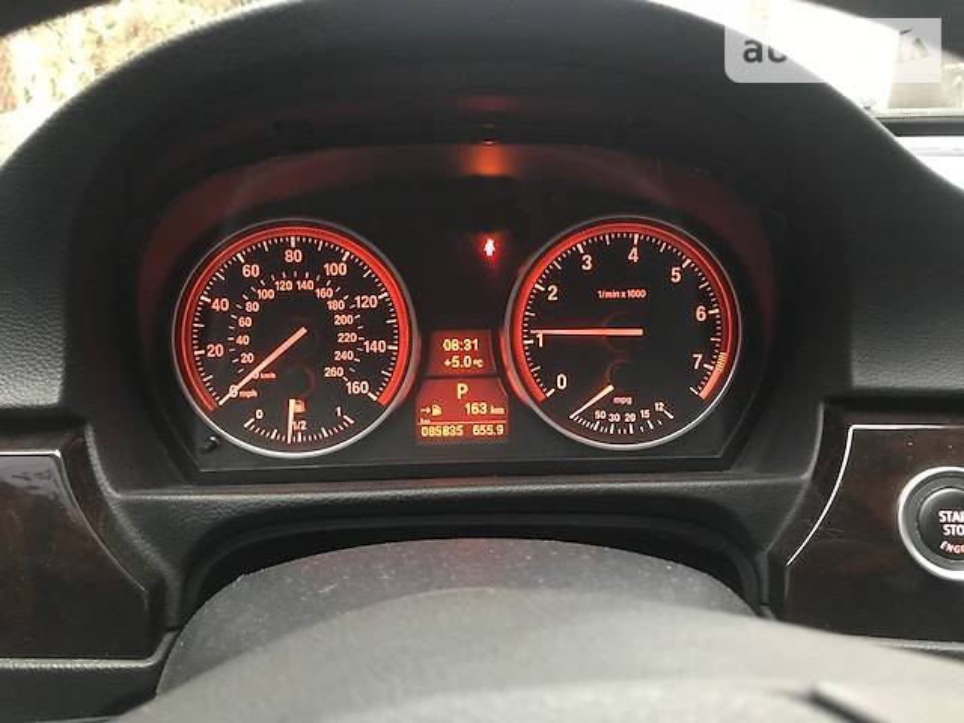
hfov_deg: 63.4
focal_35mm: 28
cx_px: 482
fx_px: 780
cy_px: 362
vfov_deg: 49.7
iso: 80
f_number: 1.8
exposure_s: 1/6
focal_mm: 4
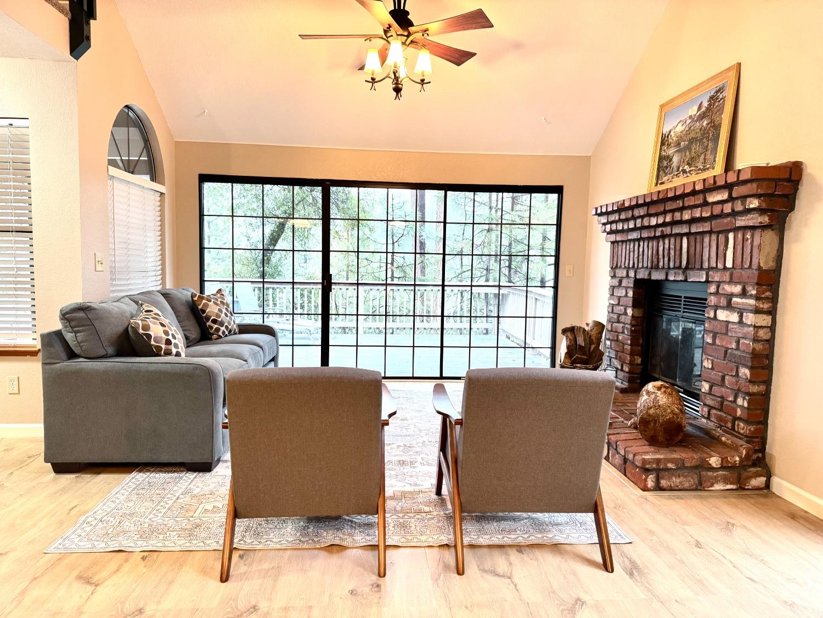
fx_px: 571
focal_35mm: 24
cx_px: 412
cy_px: 309
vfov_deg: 56.8
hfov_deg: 71.6
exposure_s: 1/60
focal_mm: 6.76
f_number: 1.78
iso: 250
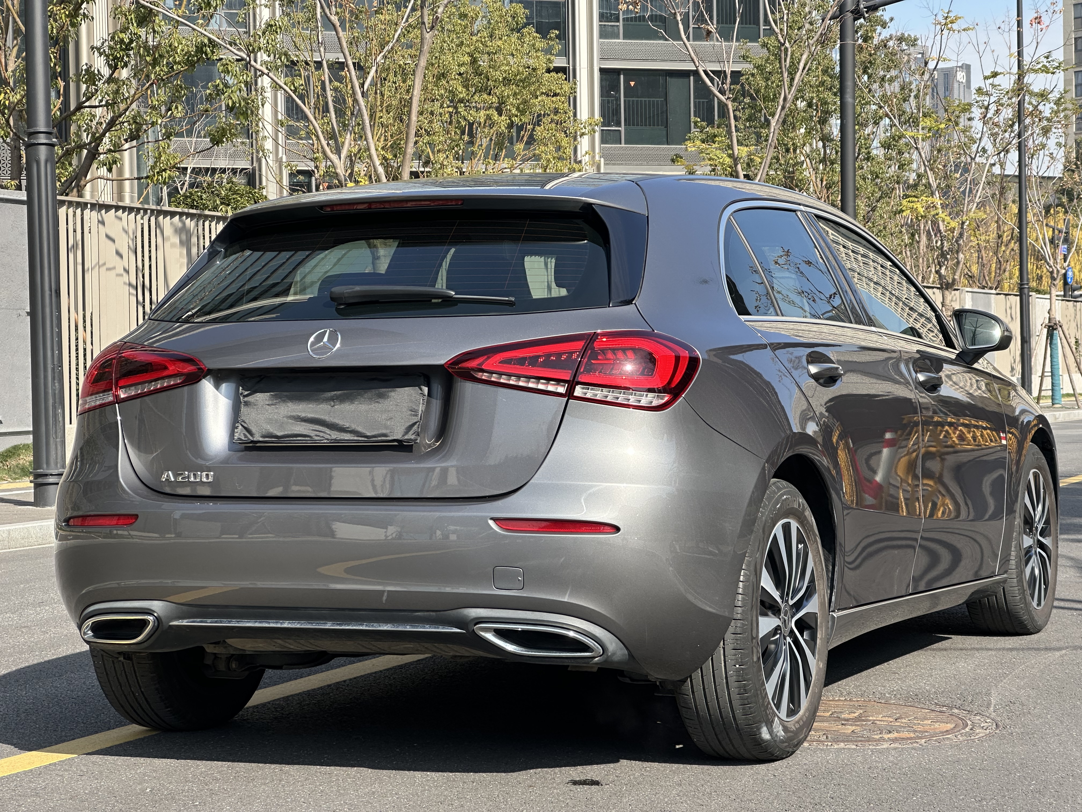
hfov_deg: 25.3
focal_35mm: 77
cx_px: 541
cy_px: 406
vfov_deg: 19.1
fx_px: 2407
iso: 32
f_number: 2.8
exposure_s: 1/368
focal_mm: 9
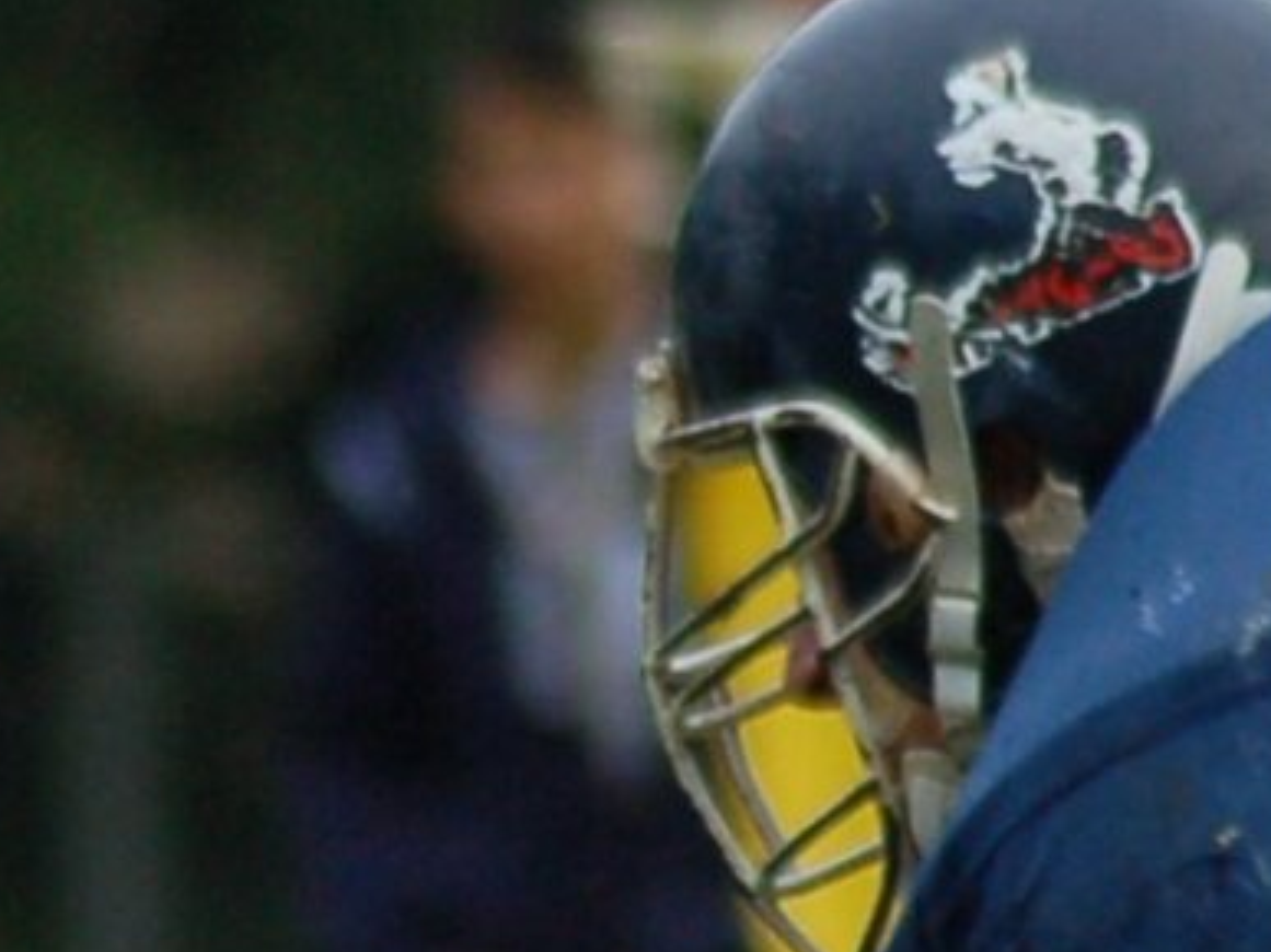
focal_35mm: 1800
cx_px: -118
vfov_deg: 0.8
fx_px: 66070
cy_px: 916
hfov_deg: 1.1
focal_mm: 220
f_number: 5.3
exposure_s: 1/500
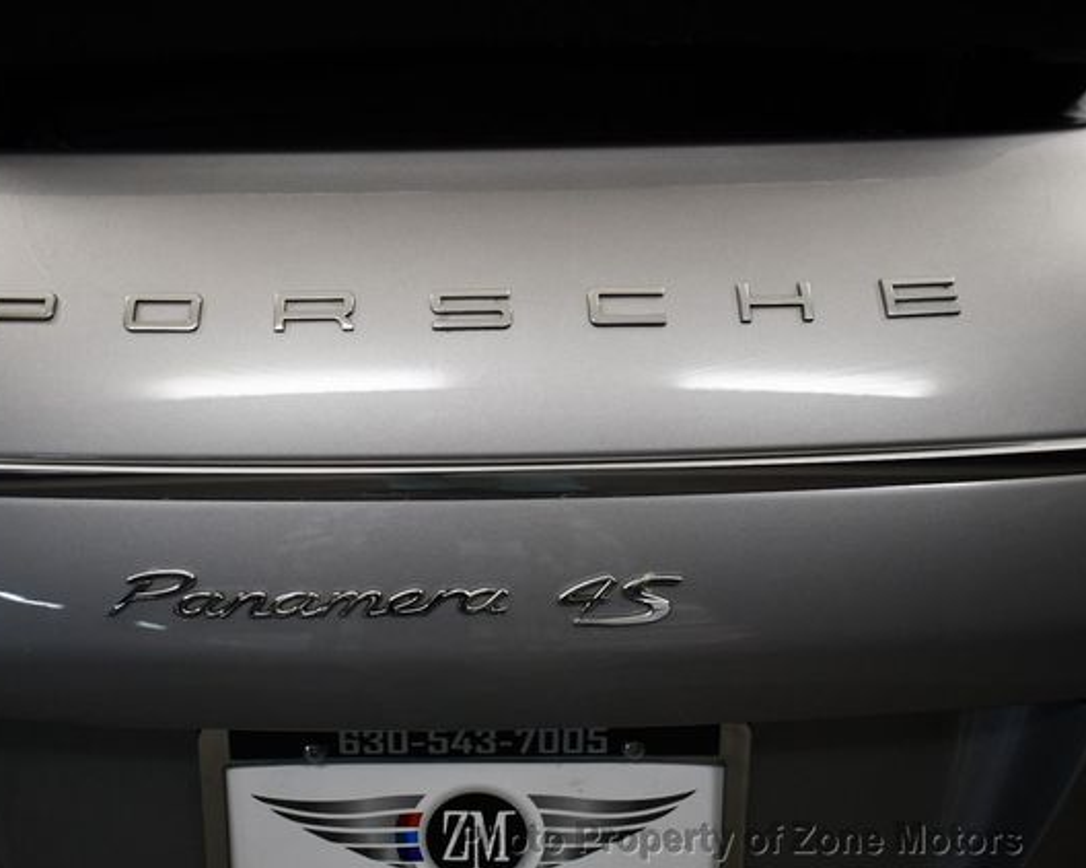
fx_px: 1317
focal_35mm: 41
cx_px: 432
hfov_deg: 44.6
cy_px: 438
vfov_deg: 36.5
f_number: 3.5
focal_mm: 18
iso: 800
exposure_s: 1/160
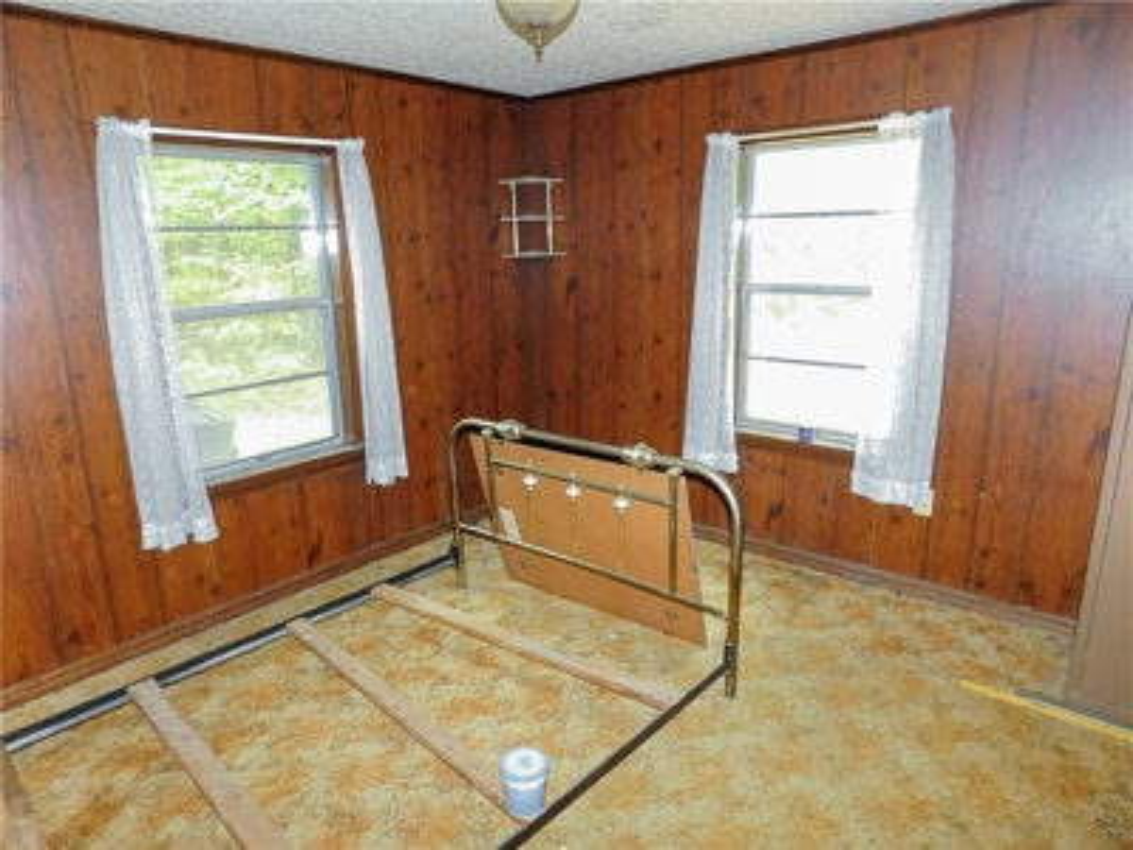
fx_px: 753
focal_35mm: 23
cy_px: 425
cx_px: 566
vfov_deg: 58.9
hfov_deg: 73.9
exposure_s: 1/30
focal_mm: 4
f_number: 3
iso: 560
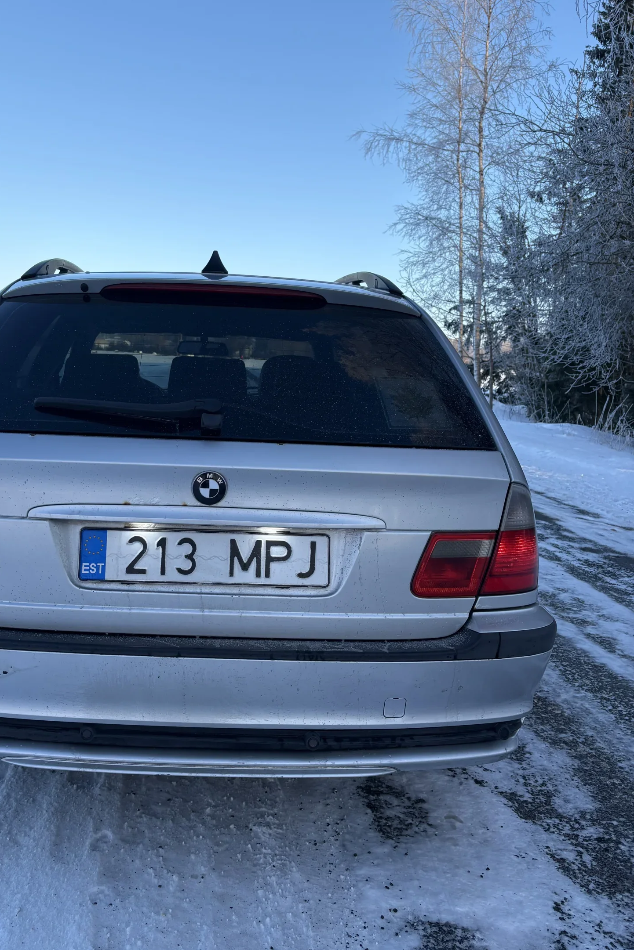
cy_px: 449
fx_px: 845
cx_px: 212
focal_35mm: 32
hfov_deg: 40.6
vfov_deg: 58.7
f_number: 1.6
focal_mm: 5.96
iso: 50
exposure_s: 1/1016
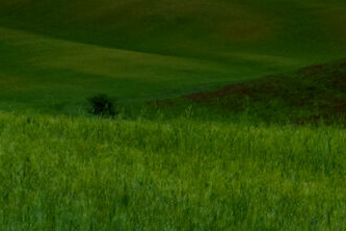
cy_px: -202
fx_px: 2422
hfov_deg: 7.4
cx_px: 957
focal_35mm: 252
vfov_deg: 5.4
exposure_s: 1/6
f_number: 11
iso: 100
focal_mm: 35
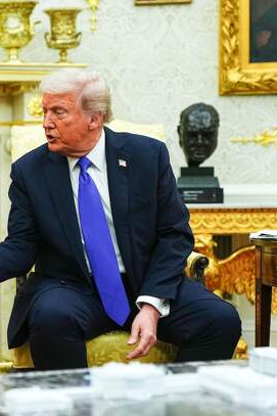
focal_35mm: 102
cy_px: 210
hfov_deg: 13.2
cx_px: -25
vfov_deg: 20.0
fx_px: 1178
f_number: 2.5
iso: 1250
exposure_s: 1/250
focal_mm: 67
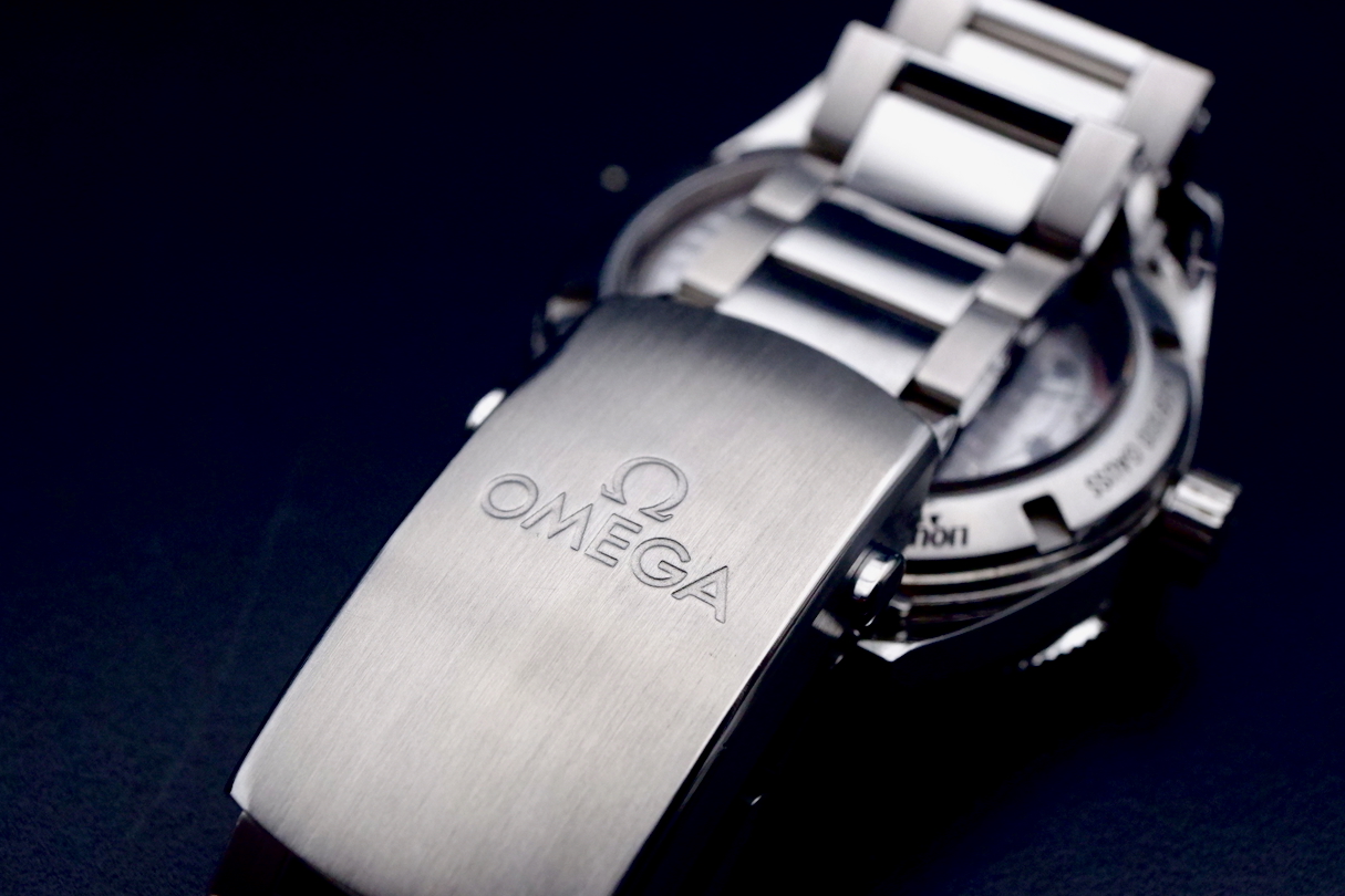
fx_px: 2129
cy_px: 488
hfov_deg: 35.0
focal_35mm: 57
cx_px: 641
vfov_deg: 23.8
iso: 6400
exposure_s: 1/4000
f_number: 8
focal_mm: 34.3
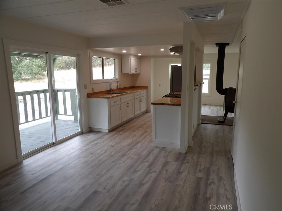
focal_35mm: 24
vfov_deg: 56.8
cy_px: 106
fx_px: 196
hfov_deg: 71.6
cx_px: 141
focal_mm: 4.3
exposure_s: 1/70
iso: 100
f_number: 3.2
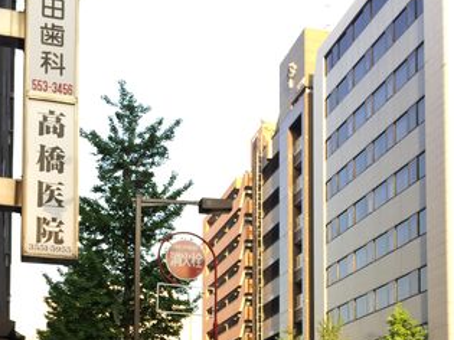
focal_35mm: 59
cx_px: 241
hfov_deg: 32.7
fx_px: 774
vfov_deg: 23.0
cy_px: 393
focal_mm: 4.15
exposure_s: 1/153
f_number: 2.2
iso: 32
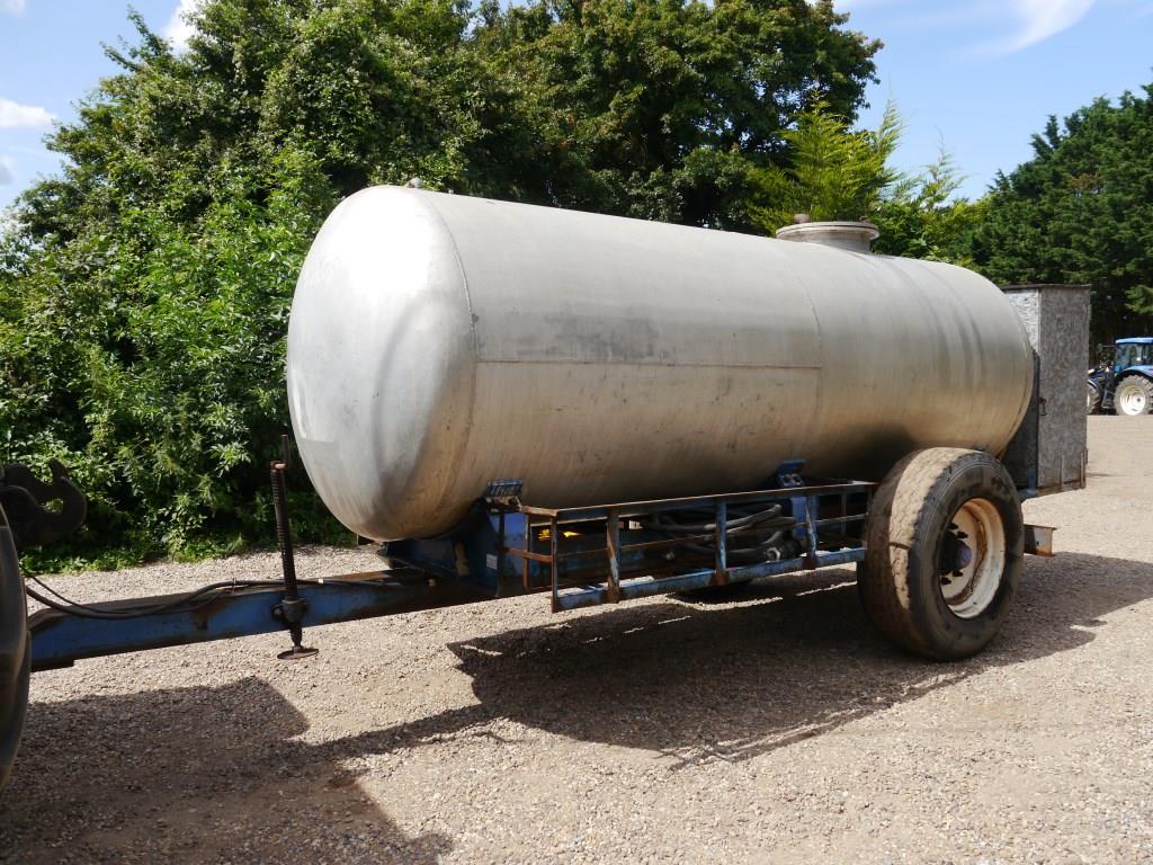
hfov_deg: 63.4
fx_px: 933
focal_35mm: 28
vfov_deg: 49.7
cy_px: 432
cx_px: 576
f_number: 7.1
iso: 160
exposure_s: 1/400
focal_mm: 14
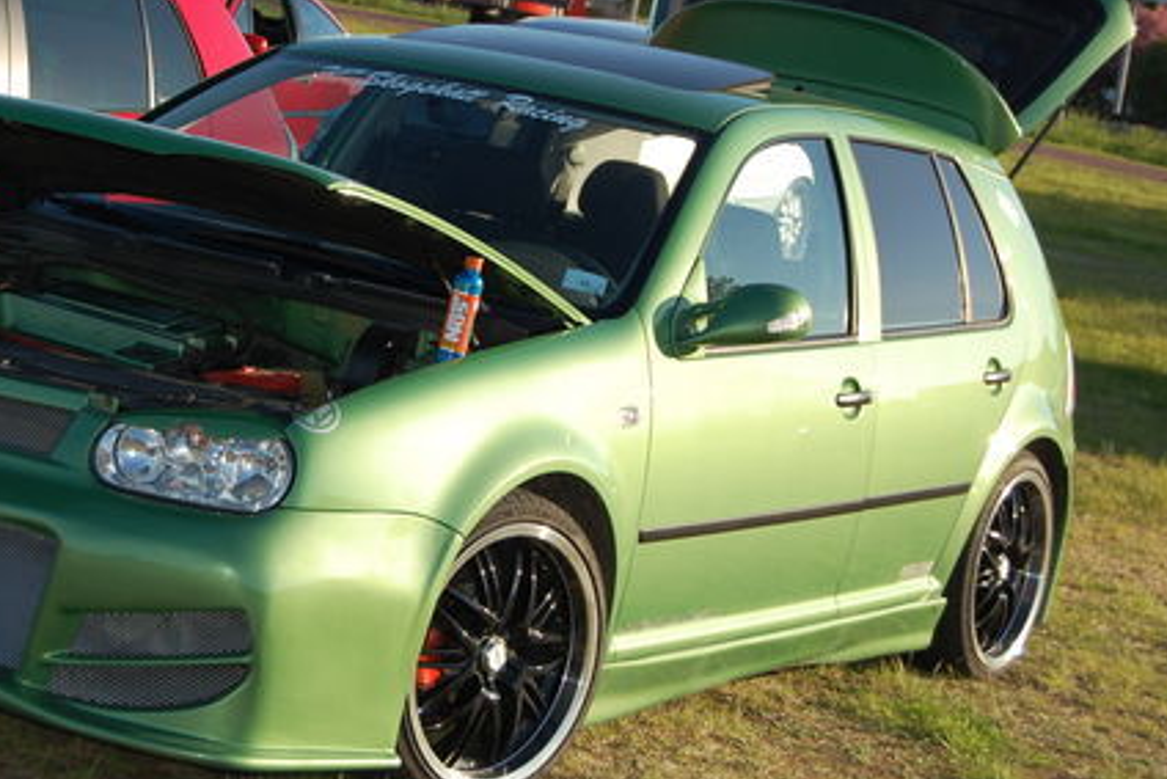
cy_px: 311
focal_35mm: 95
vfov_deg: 14.4
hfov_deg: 21.4
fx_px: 3080
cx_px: 418
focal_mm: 42
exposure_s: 1/500
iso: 200
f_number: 5.6
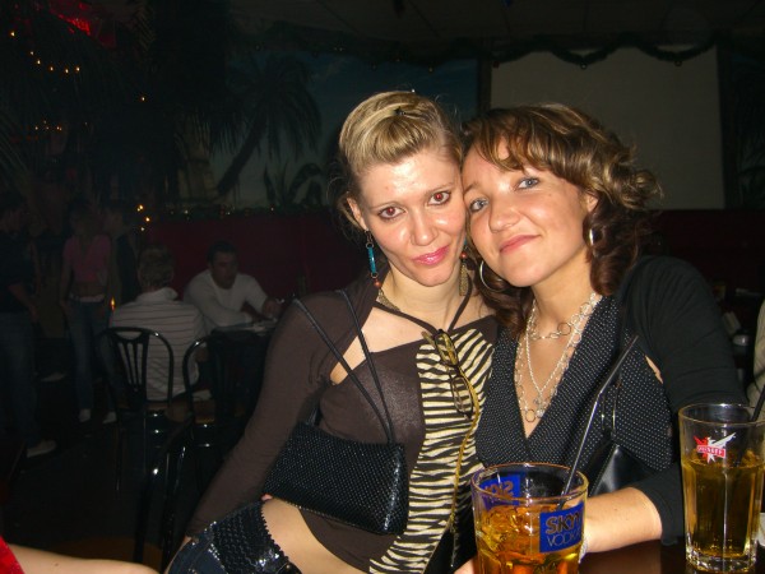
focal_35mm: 38
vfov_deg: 37.7
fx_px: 840
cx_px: 382
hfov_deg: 49.0
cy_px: 287
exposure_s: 1/60
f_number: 2.8
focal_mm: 7.9
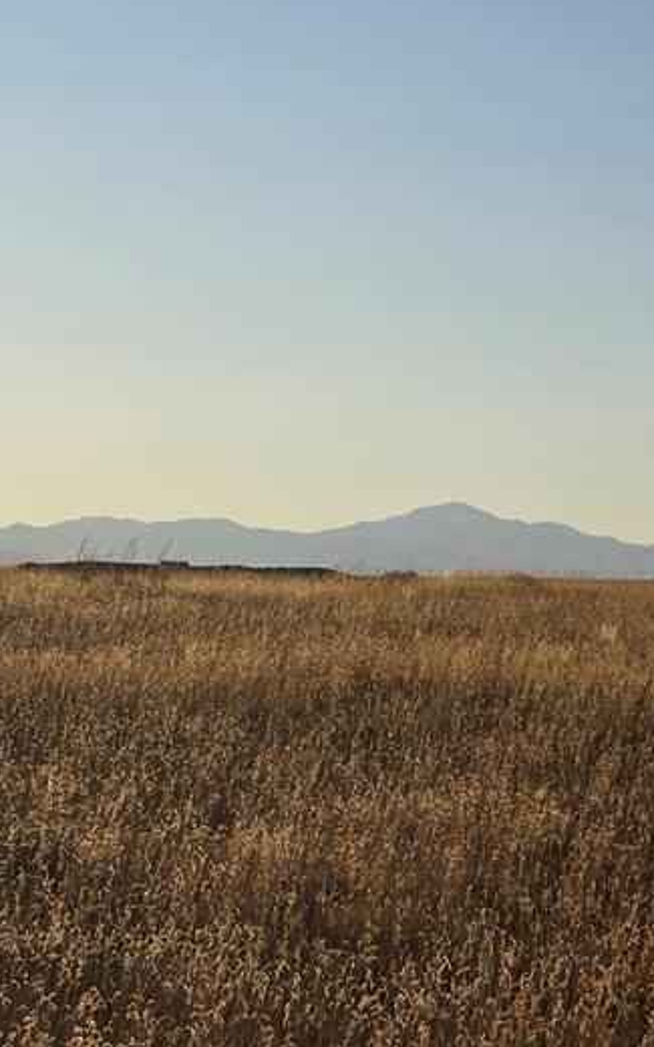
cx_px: 0
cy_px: 408
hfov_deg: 9.0
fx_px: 4107
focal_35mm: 144
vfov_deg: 14.5
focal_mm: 7.9
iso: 50
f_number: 2.4
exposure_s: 1/2790
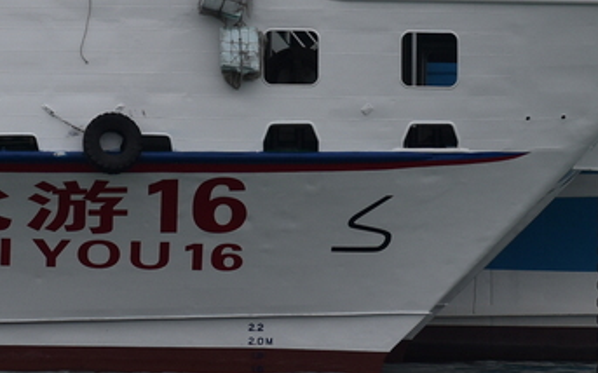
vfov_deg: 2.4
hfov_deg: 3.8
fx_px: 8894
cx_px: -7
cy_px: -123
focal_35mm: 546
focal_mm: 102
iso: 200
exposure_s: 1/250
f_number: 5.6
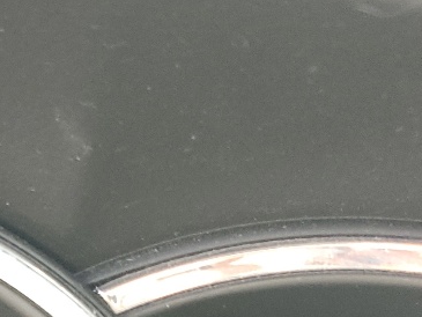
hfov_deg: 15.2
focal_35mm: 114
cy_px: 539
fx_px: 1390
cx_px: -316
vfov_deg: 12.1
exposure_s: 1/60.2
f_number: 1.5
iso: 77
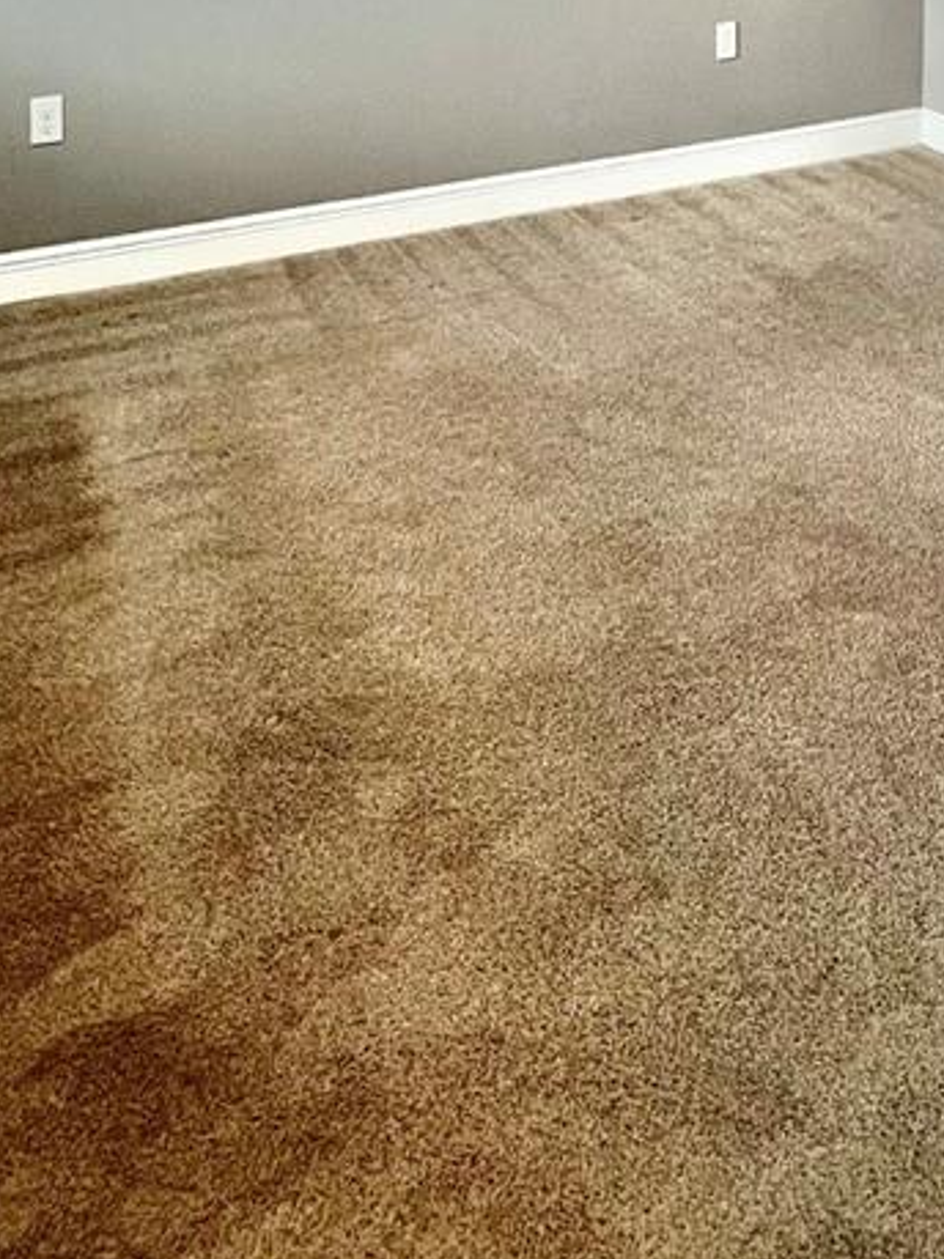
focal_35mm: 34
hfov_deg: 41.2
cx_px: 631
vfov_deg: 41.2
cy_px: -176
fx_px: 1237
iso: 160
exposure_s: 1/60
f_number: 1.8
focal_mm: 1.57
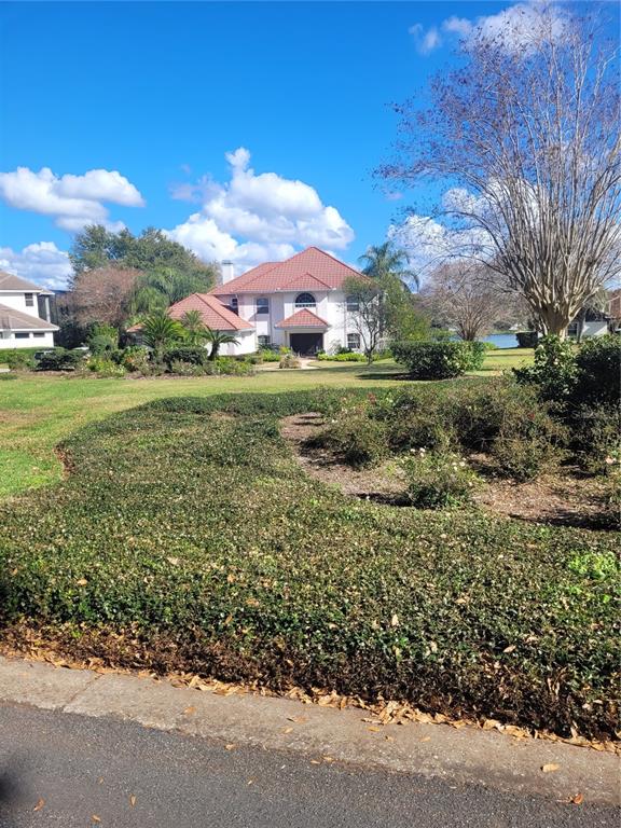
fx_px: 622
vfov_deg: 67.3
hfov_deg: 53.1
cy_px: 414
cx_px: 310
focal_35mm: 26
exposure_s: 1/1884
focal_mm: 5.4
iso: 40
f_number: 1.8
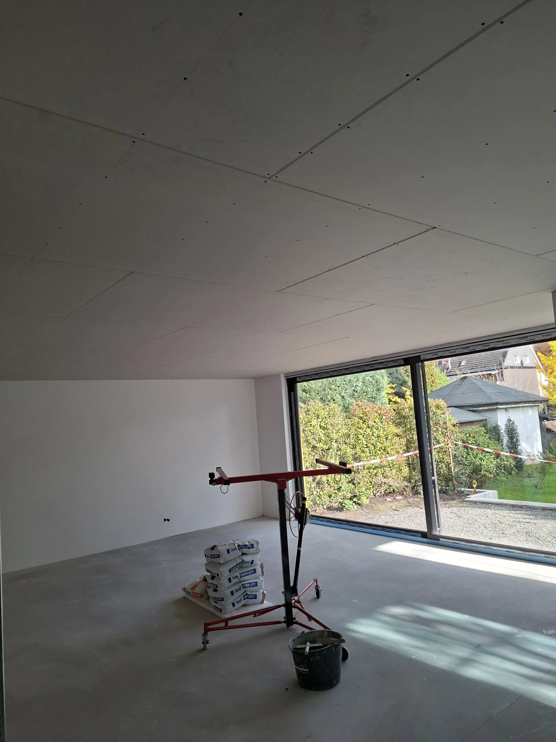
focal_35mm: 23
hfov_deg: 58.9
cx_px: 278
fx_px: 493
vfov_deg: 73.9
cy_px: 371
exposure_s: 1/226
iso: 50
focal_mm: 5.54
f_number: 1.8
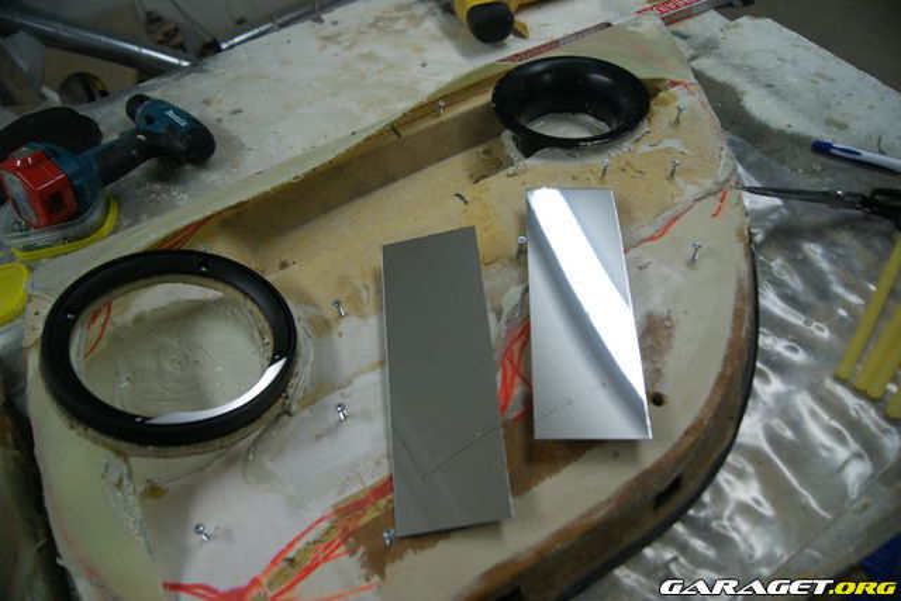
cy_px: 300
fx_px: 676
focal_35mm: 27
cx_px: 450
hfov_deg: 67.4
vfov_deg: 48.0
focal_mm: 18
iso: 320
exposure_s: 1/30
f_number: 3.5
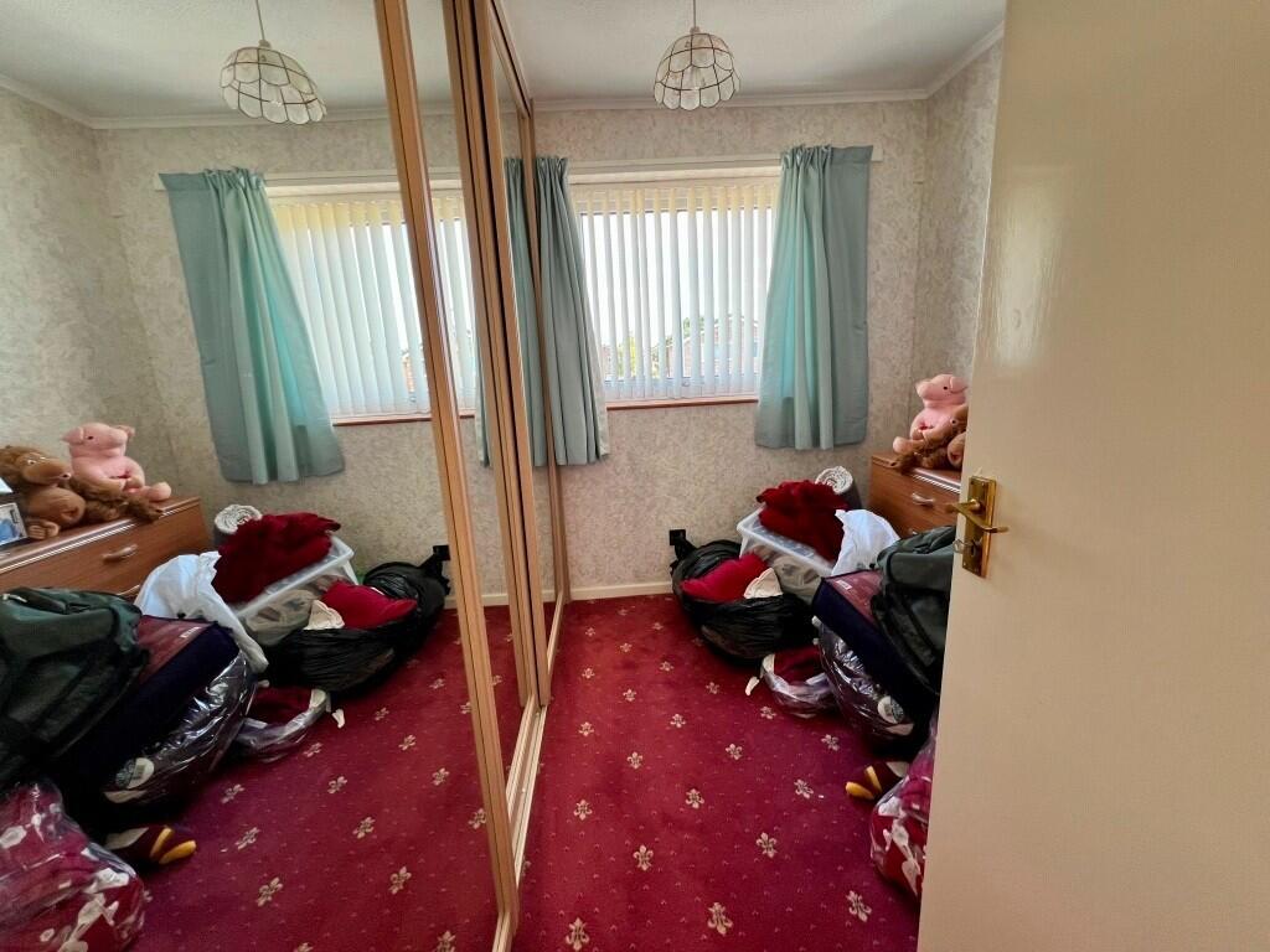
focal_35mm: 13
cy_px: 476
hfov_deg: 106.2
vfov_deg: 89.9
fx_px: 477
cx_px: 635
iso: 100
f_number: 1.8
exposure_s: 1/99
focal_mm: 1.57
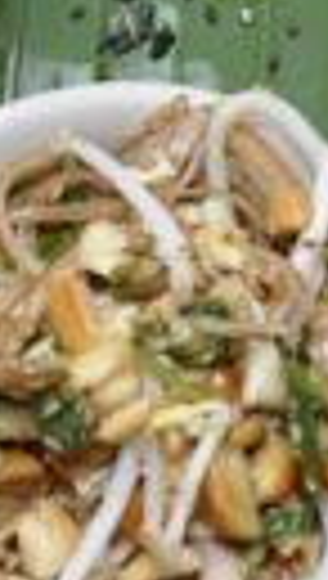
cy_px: 182
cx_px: 912
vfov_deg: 7.9
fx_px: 4196
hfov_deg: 4.3
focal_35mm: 273
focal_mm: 35
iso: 200
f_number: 6.3
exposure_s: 1/160
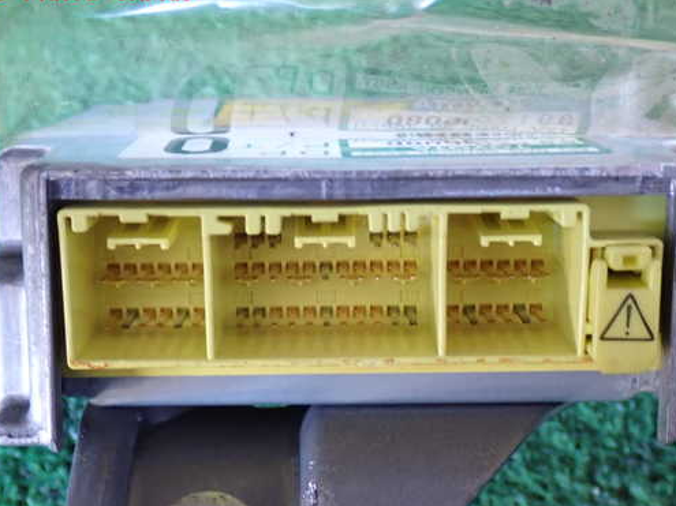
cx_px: 351
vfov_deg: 25.6
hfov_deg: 33.8
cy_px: 281
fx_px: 1113
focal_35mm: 57
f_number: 3.1
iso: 800
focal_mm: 8.4
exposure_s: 1/30
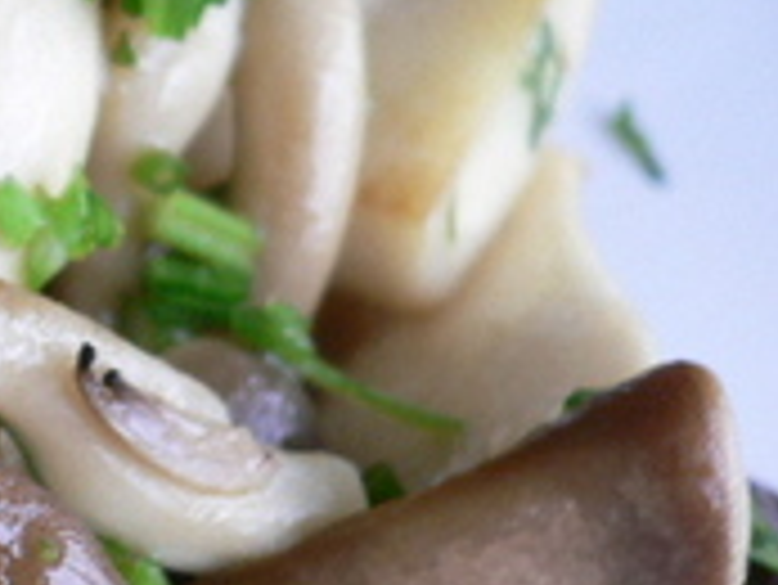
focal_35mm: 101
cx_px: -283
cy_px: 317
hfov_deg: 17.9
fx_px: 2272
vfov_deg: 14.7
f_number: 2.8
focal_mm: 5.8
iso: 100
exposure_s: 1/8
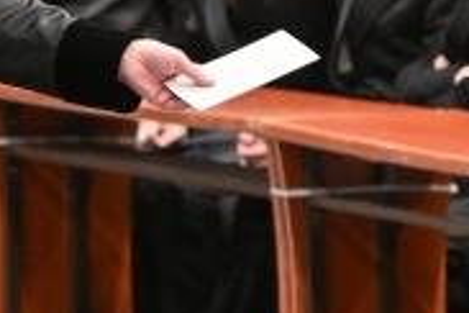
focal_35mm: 673
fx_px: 8767
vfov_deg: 2.0
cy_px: 35
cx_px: 243
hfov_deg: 3.1
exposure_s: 1/100
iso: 200
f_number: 4
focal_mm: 120
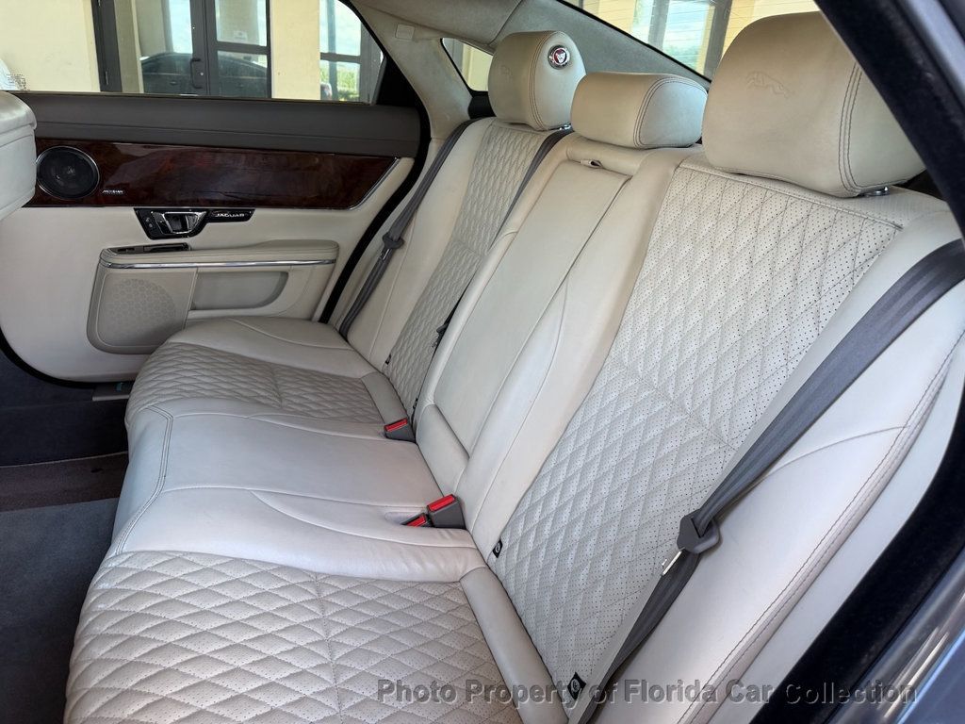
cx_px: 482
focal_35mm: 24
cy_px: 362
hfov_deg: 71.6
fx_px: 669
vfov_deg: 56.8
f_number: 1.78
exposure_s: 1/121
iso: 100
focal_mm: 6.76
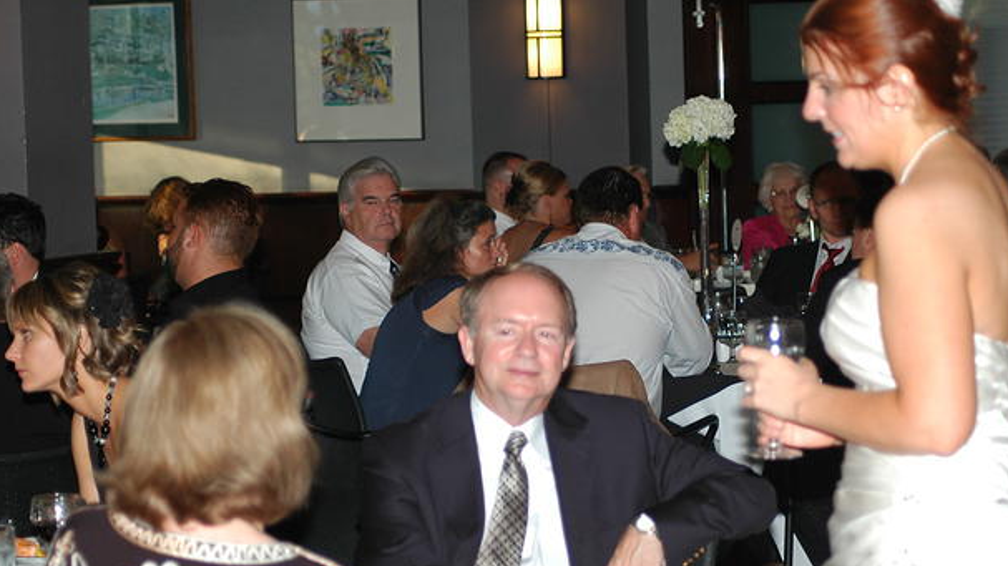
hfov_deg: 18.5
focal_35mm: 116
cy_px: 327
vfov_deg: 10.4
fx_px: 3100
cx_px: 523
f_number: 4
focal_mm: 70
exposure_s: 1/60
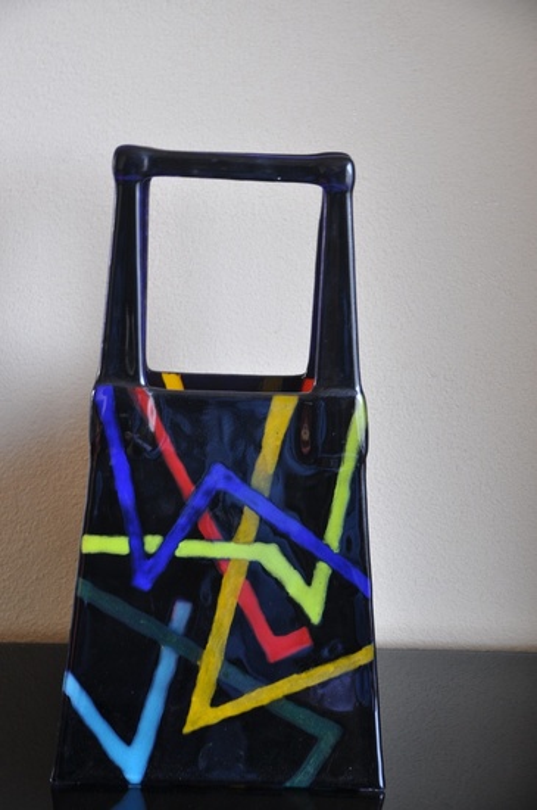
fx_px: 1616
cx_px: 268
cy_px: 405
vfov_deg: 28.1
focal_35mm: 72
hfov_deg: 18.9
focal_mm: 48
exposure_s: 1/8
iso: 200
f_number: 5
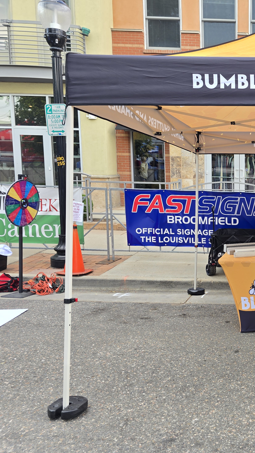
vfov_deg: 58.0
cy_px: 226
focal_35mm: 34
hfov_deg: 29.7
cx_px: 306
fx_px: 409
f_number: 1.7
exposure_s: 1/180
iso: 32
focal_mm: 6.3
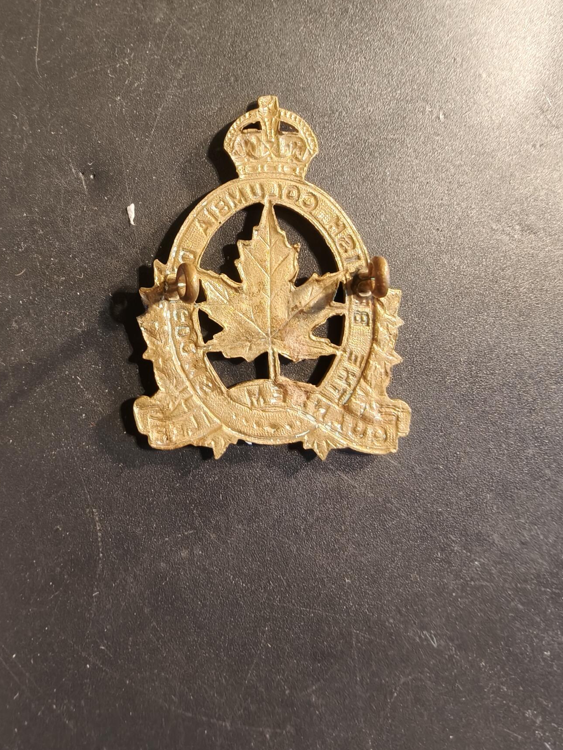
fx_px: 520
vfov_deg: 71.6
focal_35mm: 24
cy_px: 381
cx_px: 288
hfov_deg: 56.8
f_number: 2
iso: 250
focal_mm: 2.32
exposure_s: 1/50
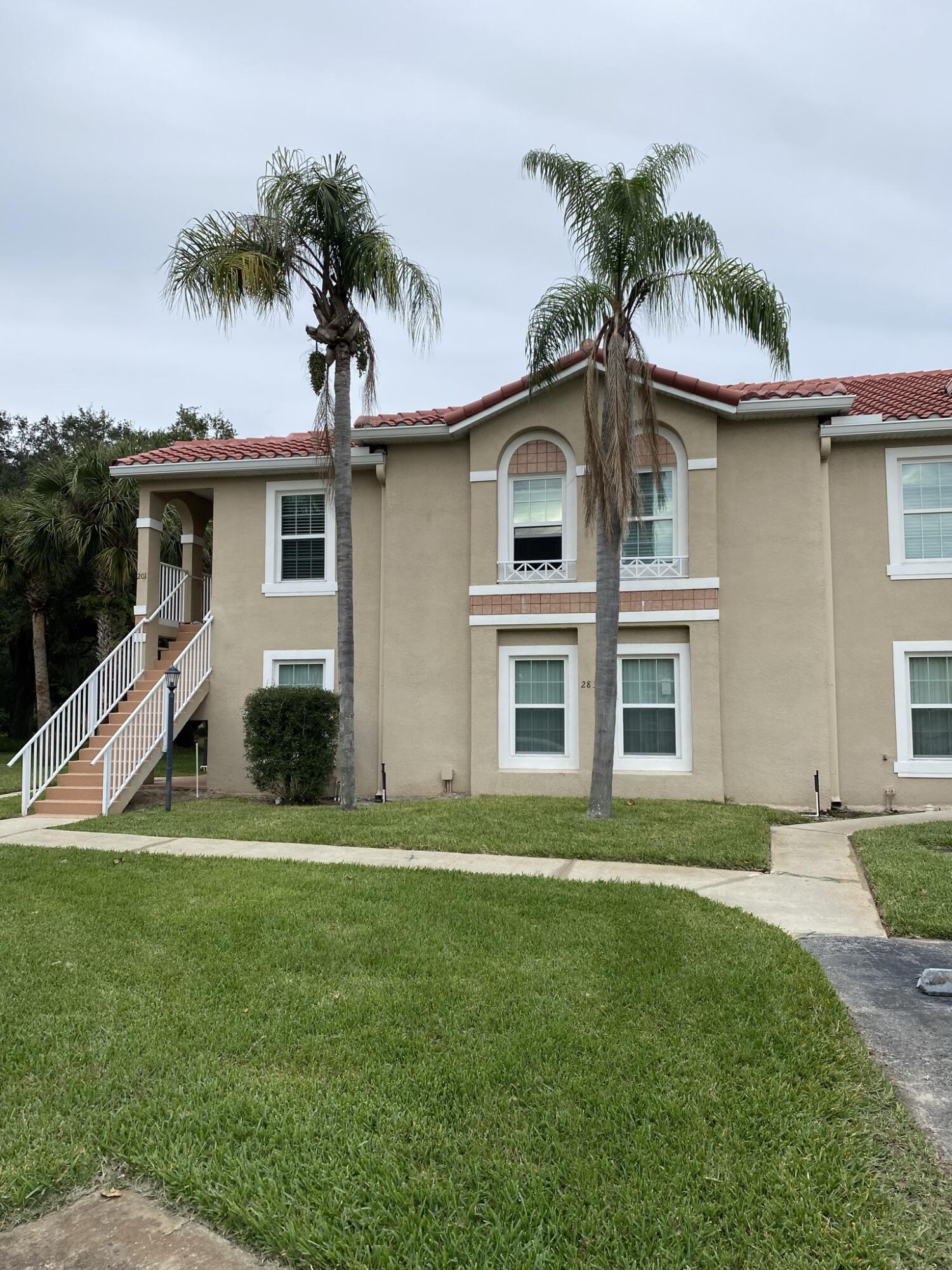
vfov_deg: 67.3
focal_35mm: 26
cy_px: 635
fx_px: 953
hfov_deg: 53.1
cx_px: 476
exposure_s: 1/822
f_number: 1.8
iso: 32
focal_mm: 4.25
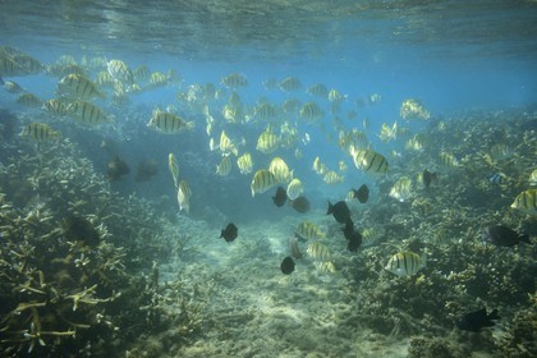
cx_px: 268
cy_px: 179
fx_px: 418
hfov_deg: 65.5
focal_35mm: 28
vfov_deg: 46.4
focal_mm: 18.5
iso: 200
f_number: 8
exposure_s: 1/200
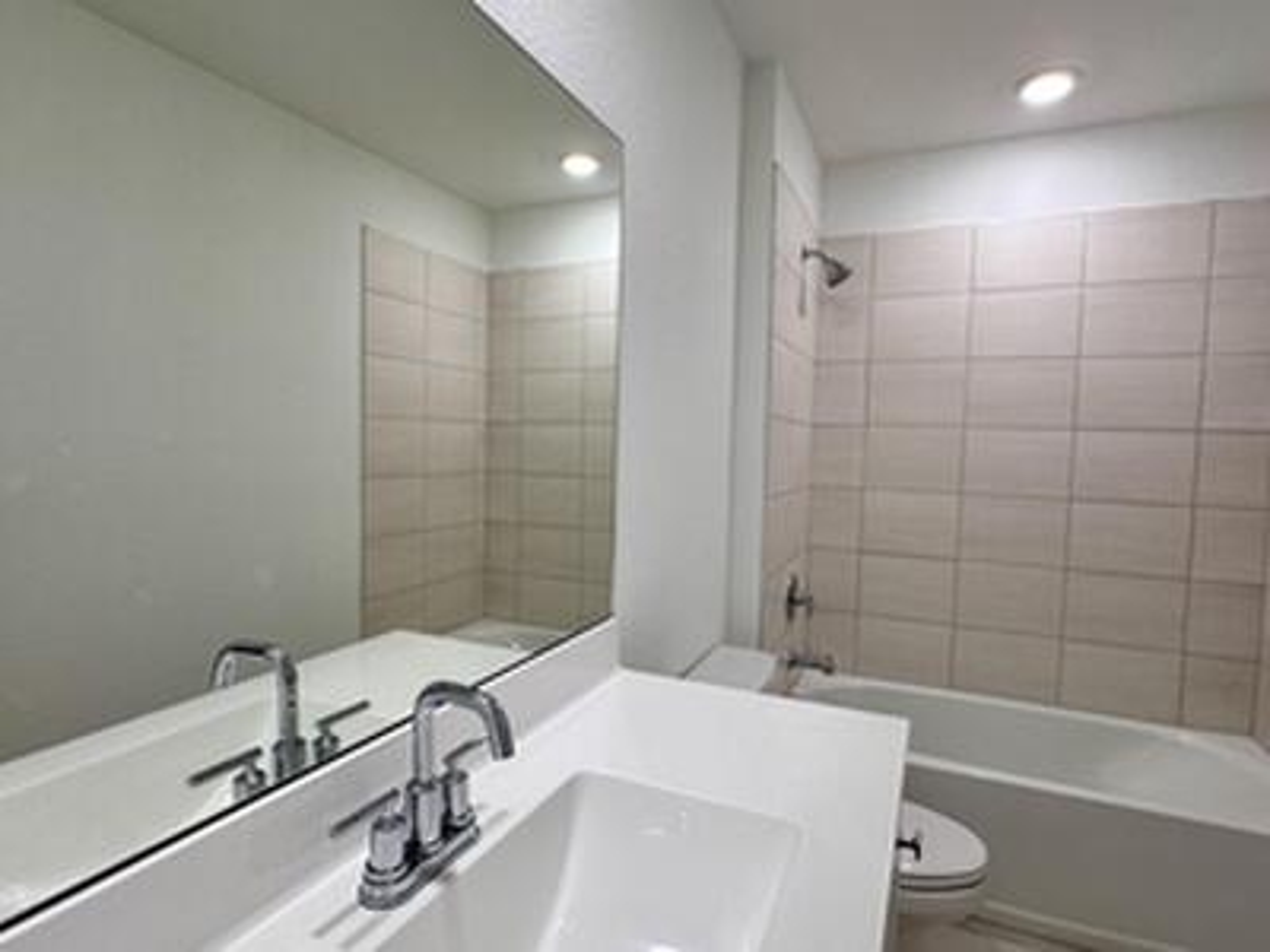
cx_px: 635
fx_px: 514
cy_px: 476
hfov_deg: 102.1
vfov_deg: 85.7
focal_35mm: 14
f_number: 2.2
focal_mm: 2.22
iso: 100
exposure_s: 1/120
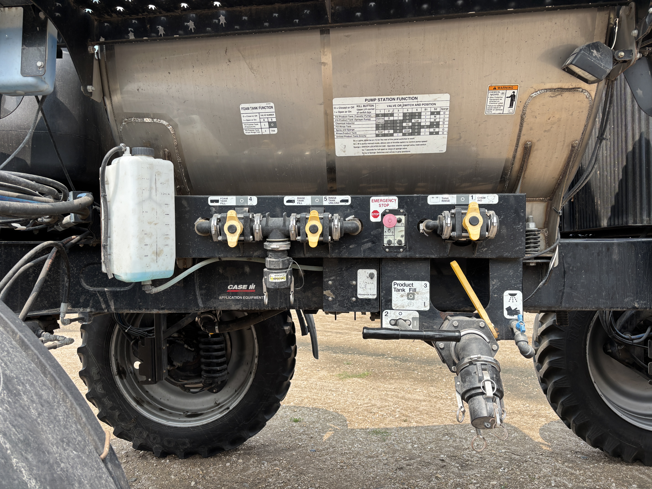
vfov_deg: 53.1
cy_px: 244
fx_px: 490
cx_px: 326
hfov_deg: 67.3
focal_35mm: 26
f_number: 1.6
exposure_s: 1/1279
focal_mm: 5.96
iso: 50
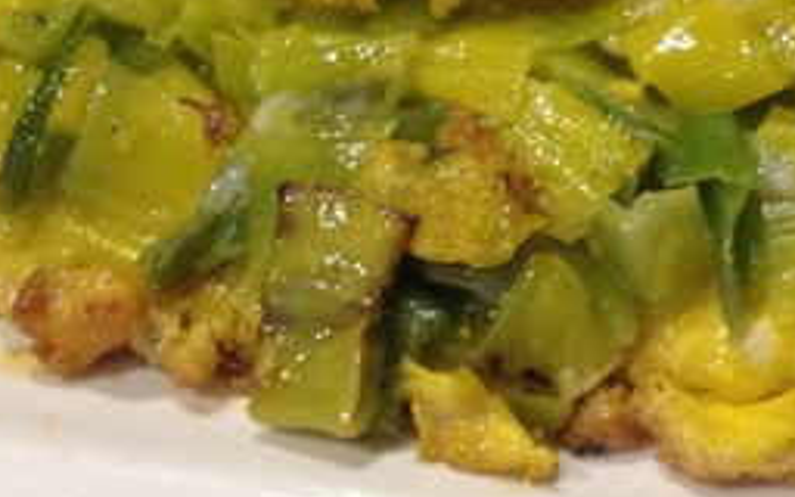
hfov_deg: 17.6
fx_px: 2513
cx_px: 758
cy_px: 28
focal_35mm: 116
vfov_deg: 11.2
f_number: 2.4
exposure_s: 1/20
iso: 125
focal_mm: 4.28
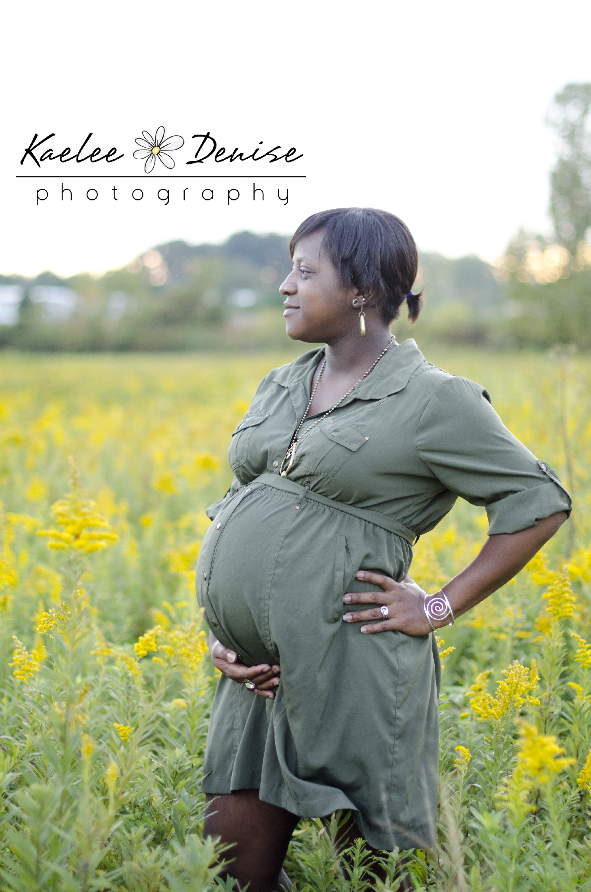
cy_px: 446
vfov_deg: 27.0
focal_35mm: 75
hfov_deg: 18.1
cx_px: 296
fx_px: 1855
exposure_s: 1/400
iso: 320
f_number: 1.8
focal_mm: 50
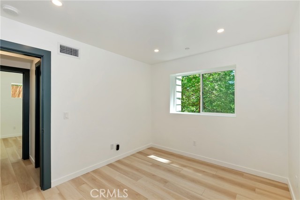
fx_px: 125
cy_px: 100
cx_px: 150
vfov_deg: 77.4
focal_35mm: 15
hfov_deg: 100.4
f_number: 8
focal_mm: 10
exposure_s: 1/30
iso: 160
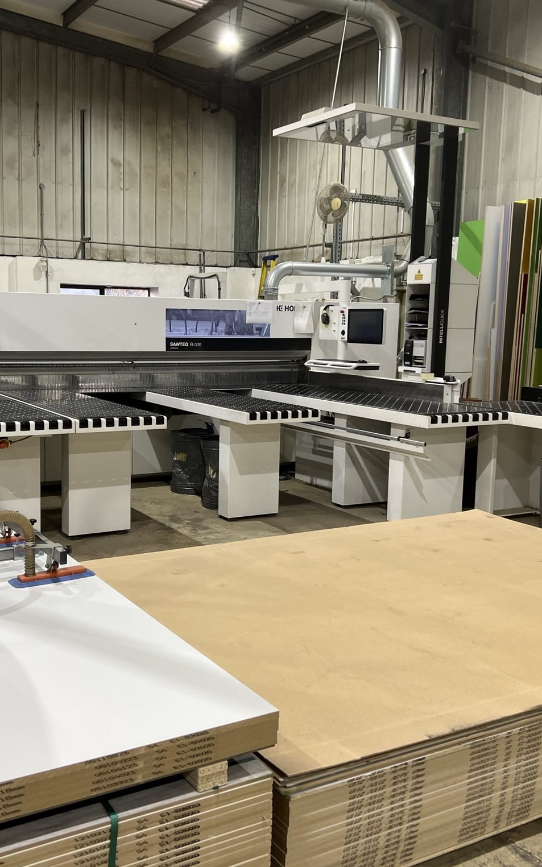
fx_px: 875
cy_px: 433
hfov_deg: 34.3
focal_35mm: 37
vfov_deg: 52.8
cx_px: 221
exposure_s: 1/121
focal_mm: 5.7
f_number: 1.5
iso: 100
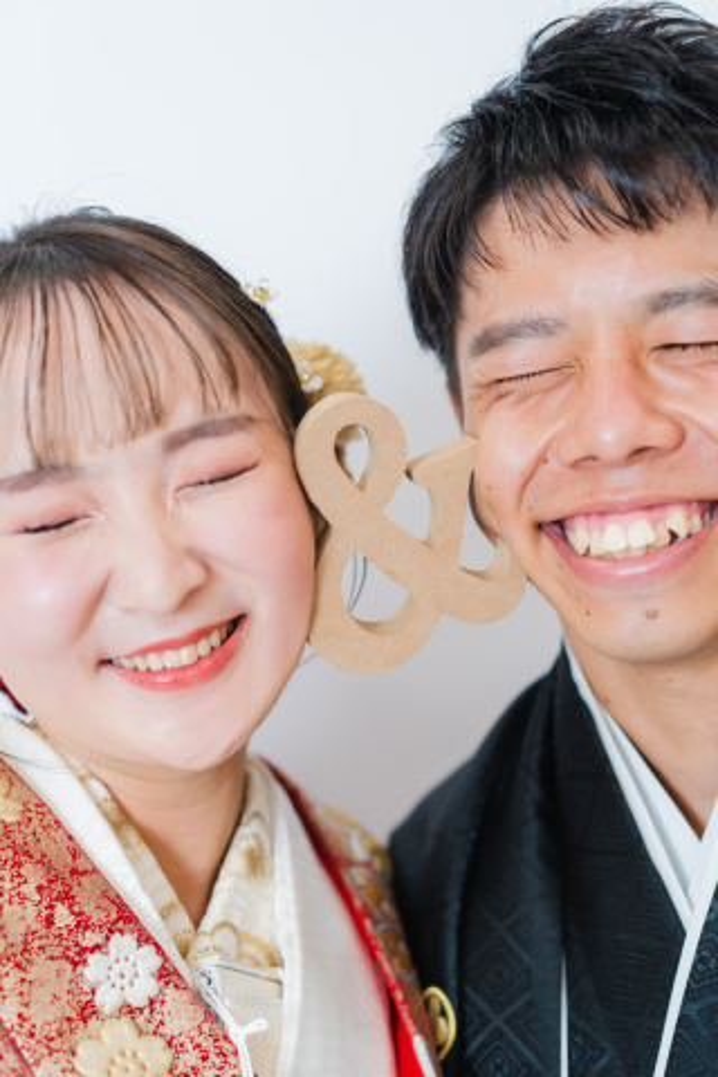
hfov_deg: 24.6
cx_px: 359
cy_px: 538
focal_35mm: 55
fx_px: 1645
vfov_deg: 36.2
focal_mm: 55
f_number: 2.8
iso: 640
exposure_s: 1/125
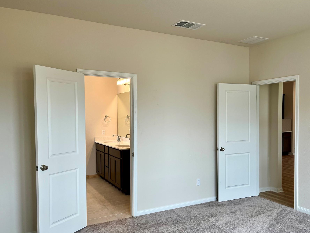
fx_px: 269
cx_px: 170
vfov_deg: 46.7
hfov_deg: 59.8
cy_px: 127
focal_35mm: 30
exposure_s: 1/120
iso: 40
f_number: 1.6
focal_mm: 5.1
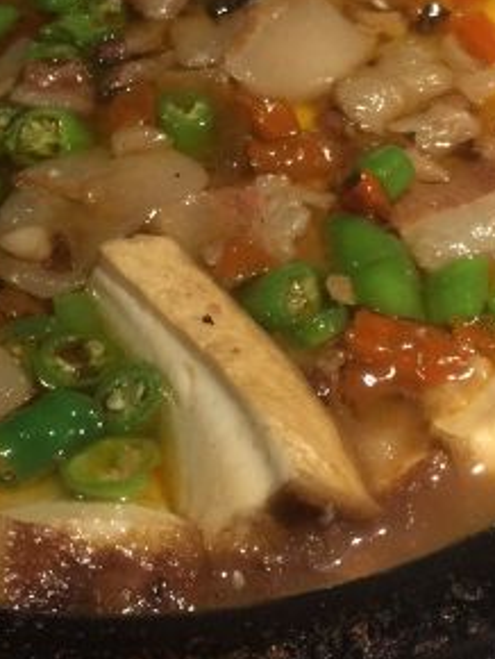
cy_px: 273
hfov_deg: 21.0
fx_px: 1333
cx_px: 176
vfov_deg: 27.7
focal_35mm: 70
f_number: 2.2
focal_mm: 4.15
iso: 100
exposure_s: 1/10
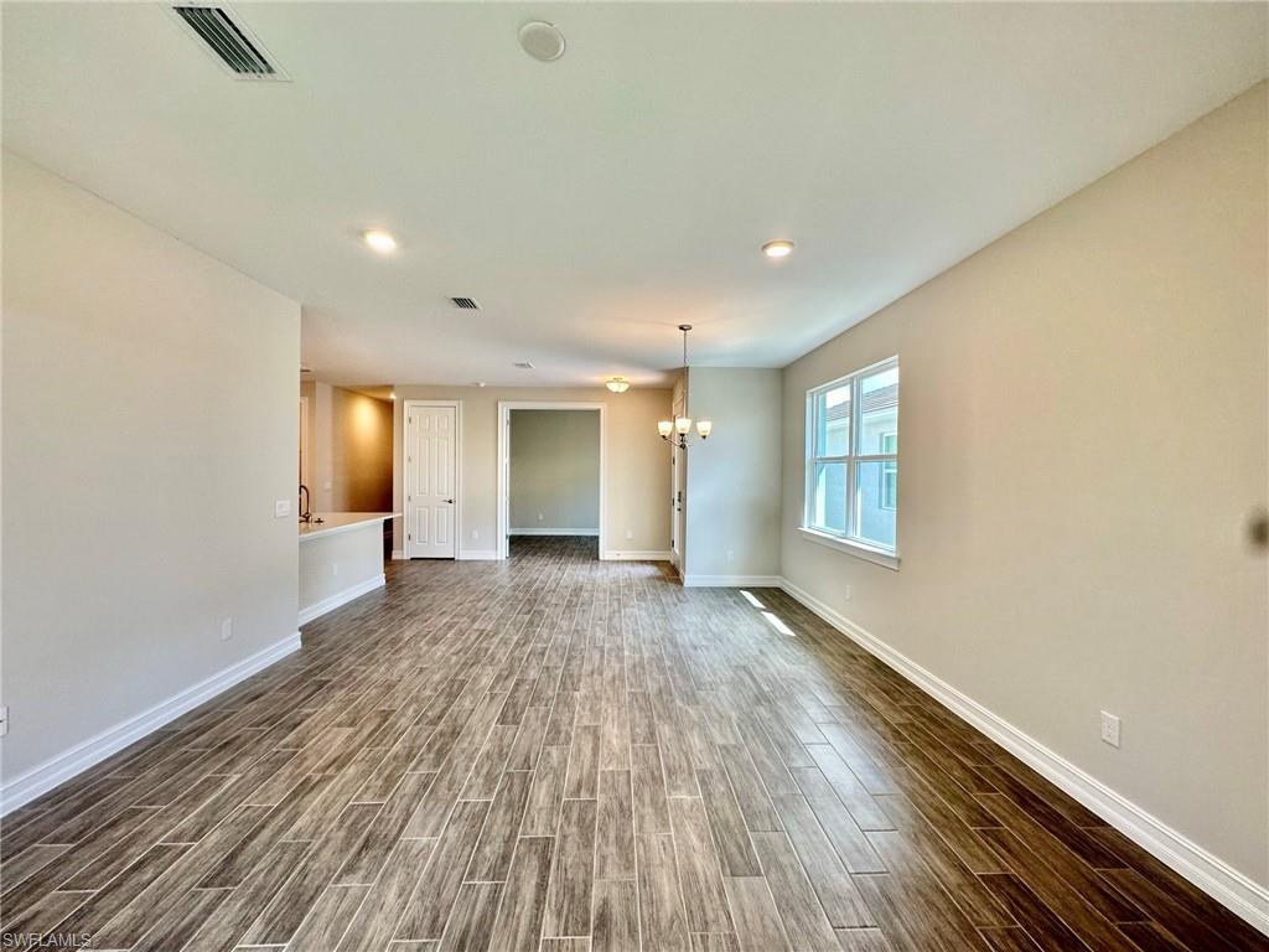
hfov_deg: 102.1
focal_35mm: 14
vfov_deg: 85.7
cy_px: 476
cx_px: 634
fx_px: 513
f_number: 2.2
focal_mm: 2.22
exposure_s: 1/120
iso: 80
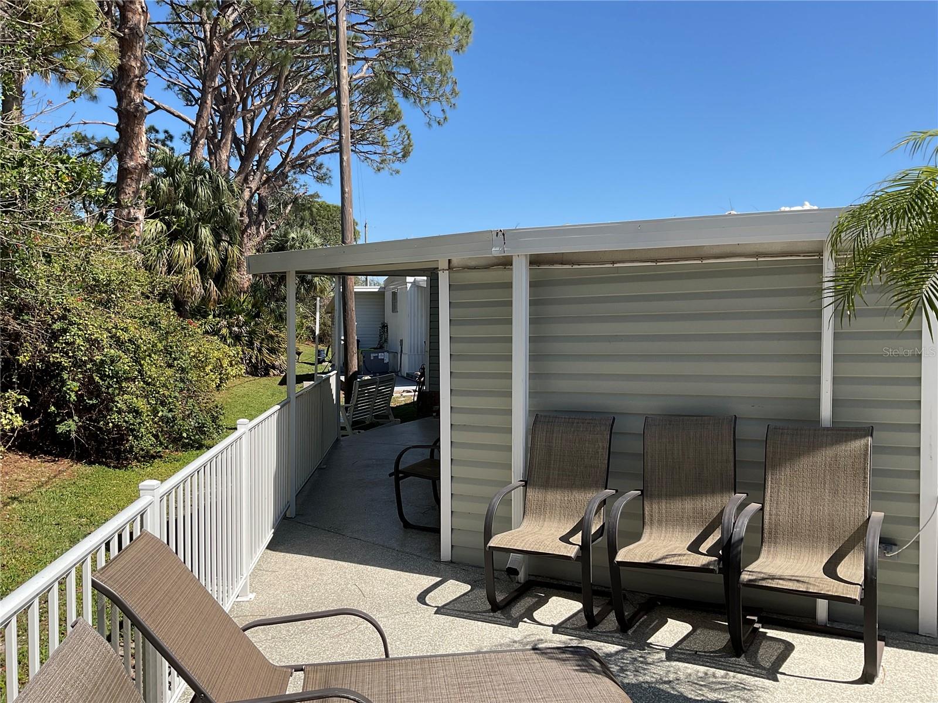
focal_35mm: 29
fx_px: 786
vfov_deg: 48.2
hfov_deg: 61.7
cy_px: 352
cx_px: 469
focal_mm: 3
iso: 16
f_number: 1.8
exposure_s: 1/1786
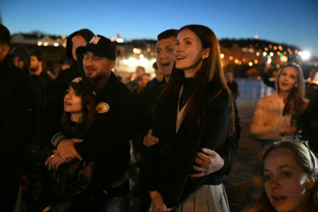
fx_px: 362
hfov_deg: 47.4
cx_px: 159
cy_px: 106
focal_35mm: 41
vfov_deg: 32.6
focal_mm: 41
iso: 40000
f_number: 2.8
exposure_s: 1/125
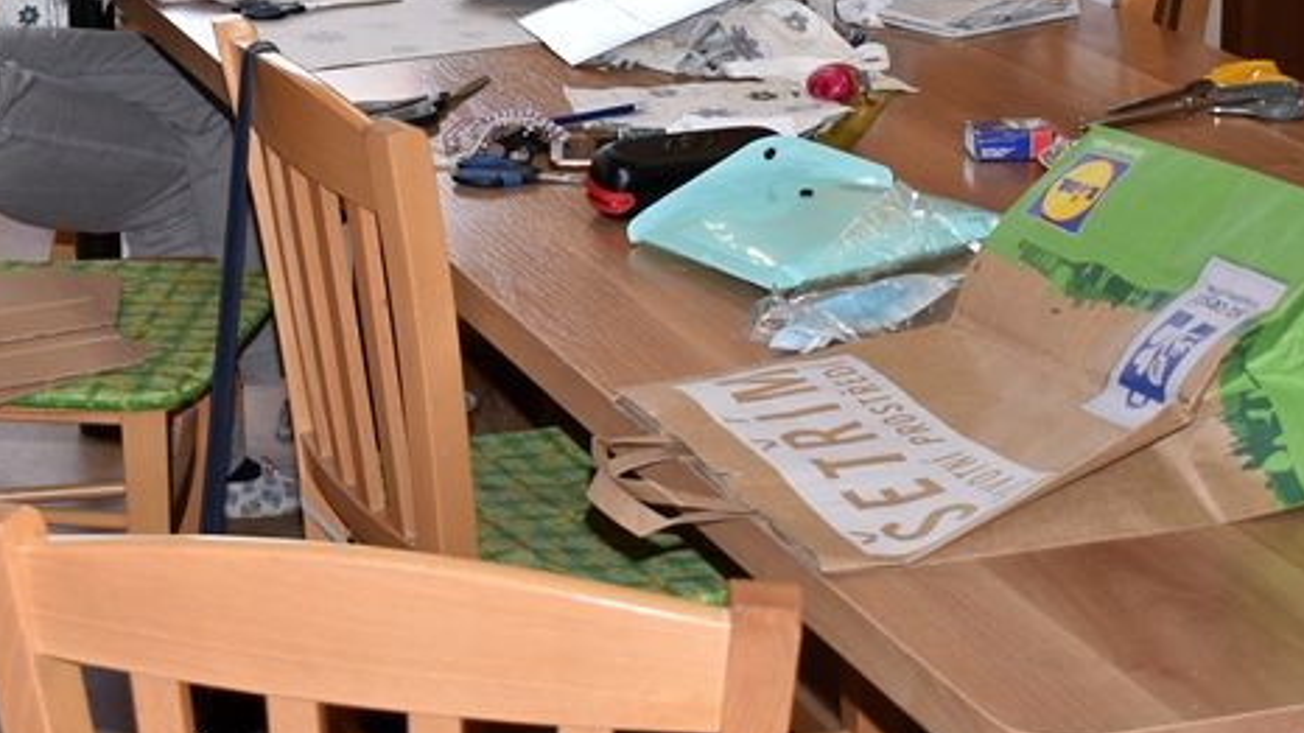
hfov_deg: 22.5
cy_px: -133
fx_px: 3220
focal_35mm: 93
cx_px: 213
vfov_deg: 12.7
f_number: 4
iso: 100
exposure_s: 1/80
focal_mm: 27
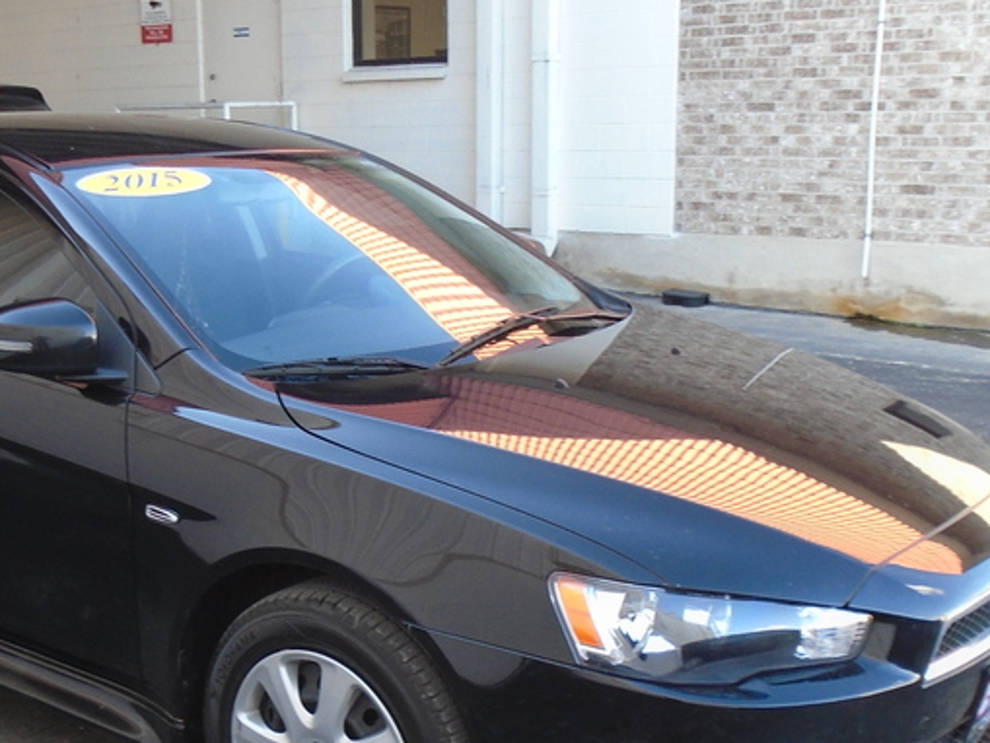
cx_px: 296
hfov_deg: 38.3
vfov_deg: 29.7
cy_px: 414
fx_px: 1402
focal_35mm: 49
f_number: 3.2
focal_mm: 4.6
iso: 100
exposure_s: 1/60
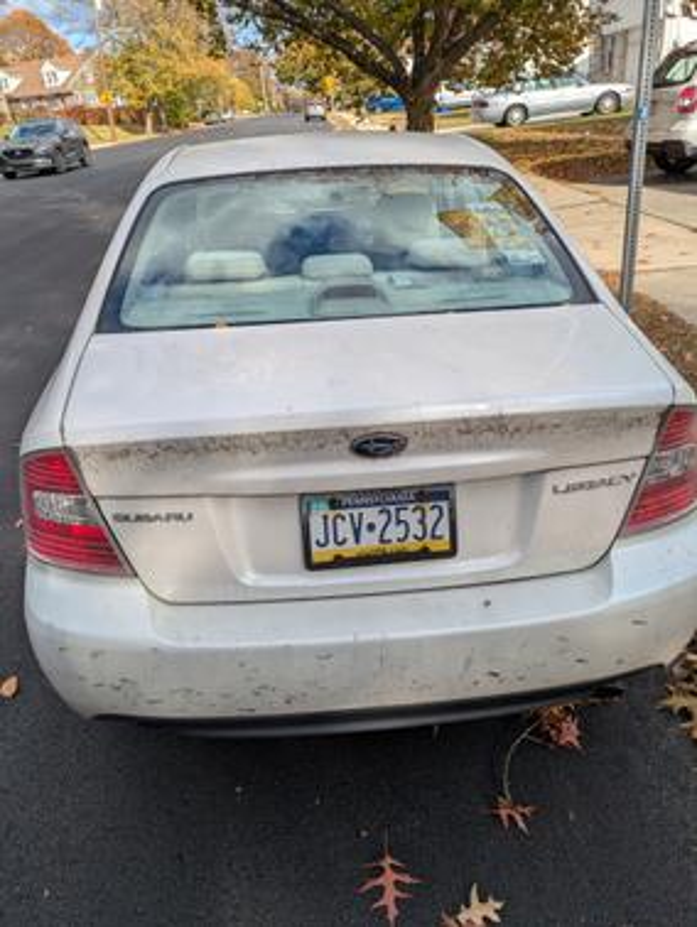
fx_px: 670
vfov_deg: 69.4
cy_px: 464
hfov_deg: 54.9
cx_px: 348
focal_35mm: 25
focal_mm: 5.43
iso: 57
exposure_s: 1/1972
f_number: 1.89
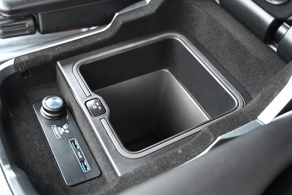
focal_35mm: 39
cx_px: 146
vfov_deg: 34.2
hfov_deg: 49.6
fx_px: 316
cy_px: 98
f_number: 4
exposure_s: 1/60
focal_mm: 39
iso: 5000
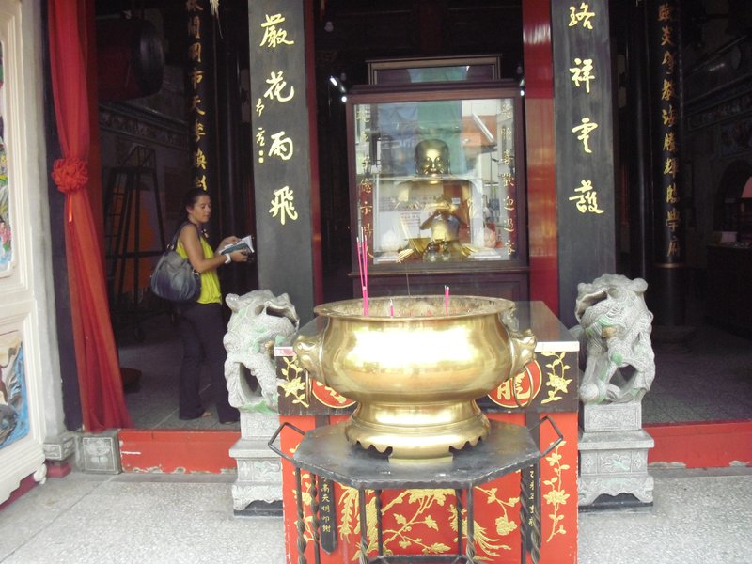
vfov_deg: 37.7
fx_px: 826
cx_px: 376
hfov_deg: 49.0
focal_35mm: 38
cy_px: 282
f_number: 2.8
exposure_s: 1/100
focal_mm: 6.2
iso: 200
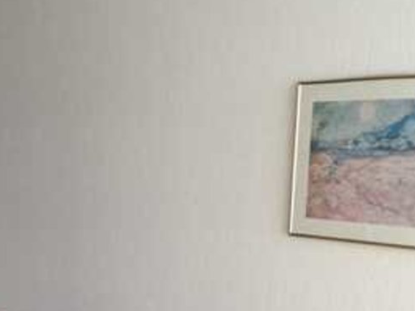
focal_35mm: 76
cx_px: 58
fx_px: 911
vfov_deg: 19.0
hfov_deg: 25.0
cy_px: 293
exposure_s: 1/33
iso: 64
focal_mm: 3.3
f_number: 2.4
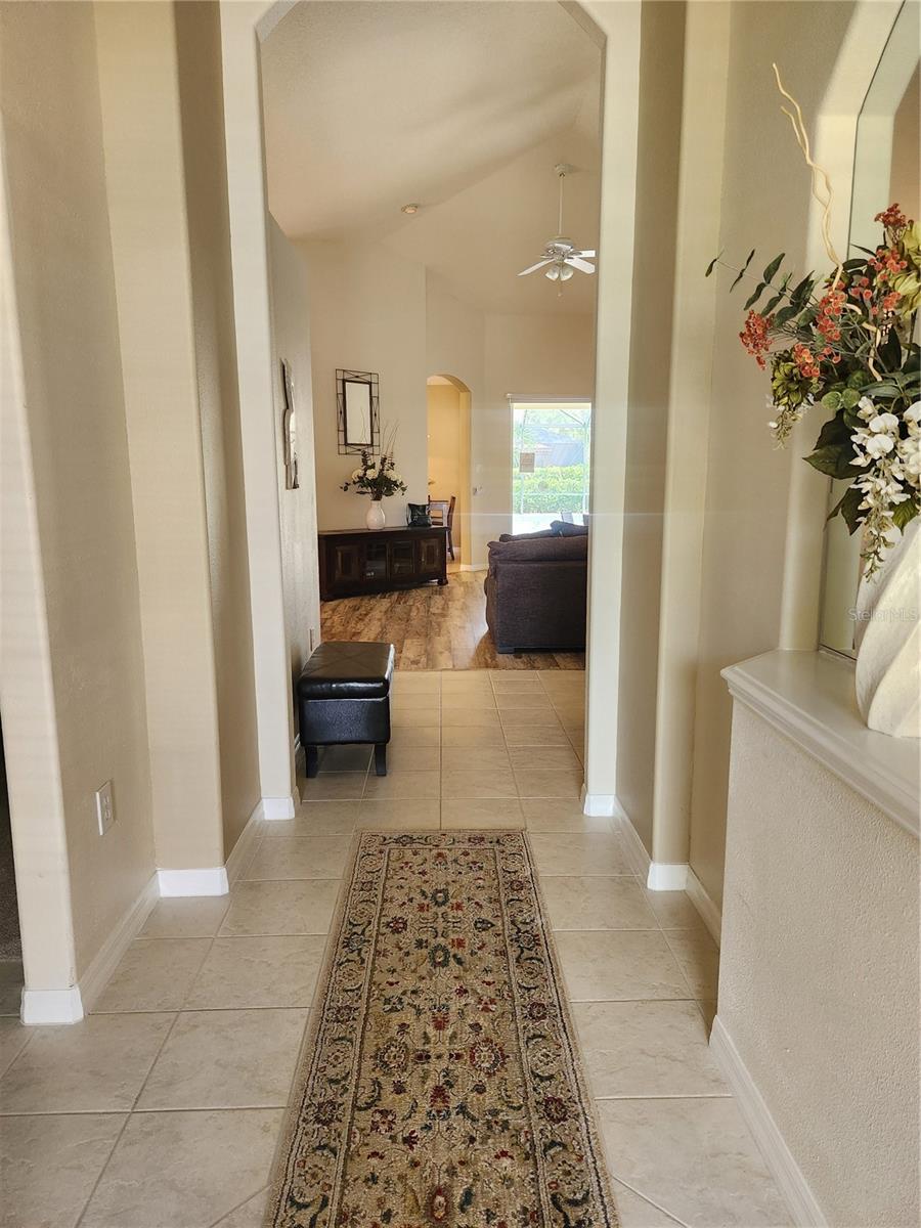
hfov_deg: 58.9
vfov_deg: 73.9
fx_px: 816
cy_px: 614
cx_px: 460
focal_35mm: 23
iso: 400
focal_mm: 5.4
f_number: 1.8
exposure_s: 1/120
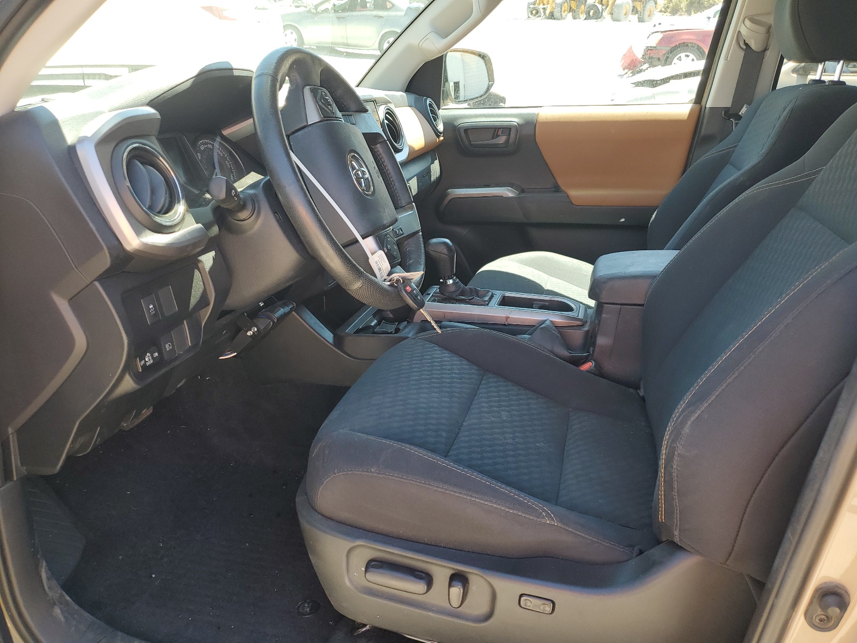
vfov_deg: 53.1
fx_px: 644
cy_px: 322
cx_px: 428
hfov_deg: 67.3
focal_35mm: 26
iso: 50
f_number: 1.5
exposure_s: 1/227
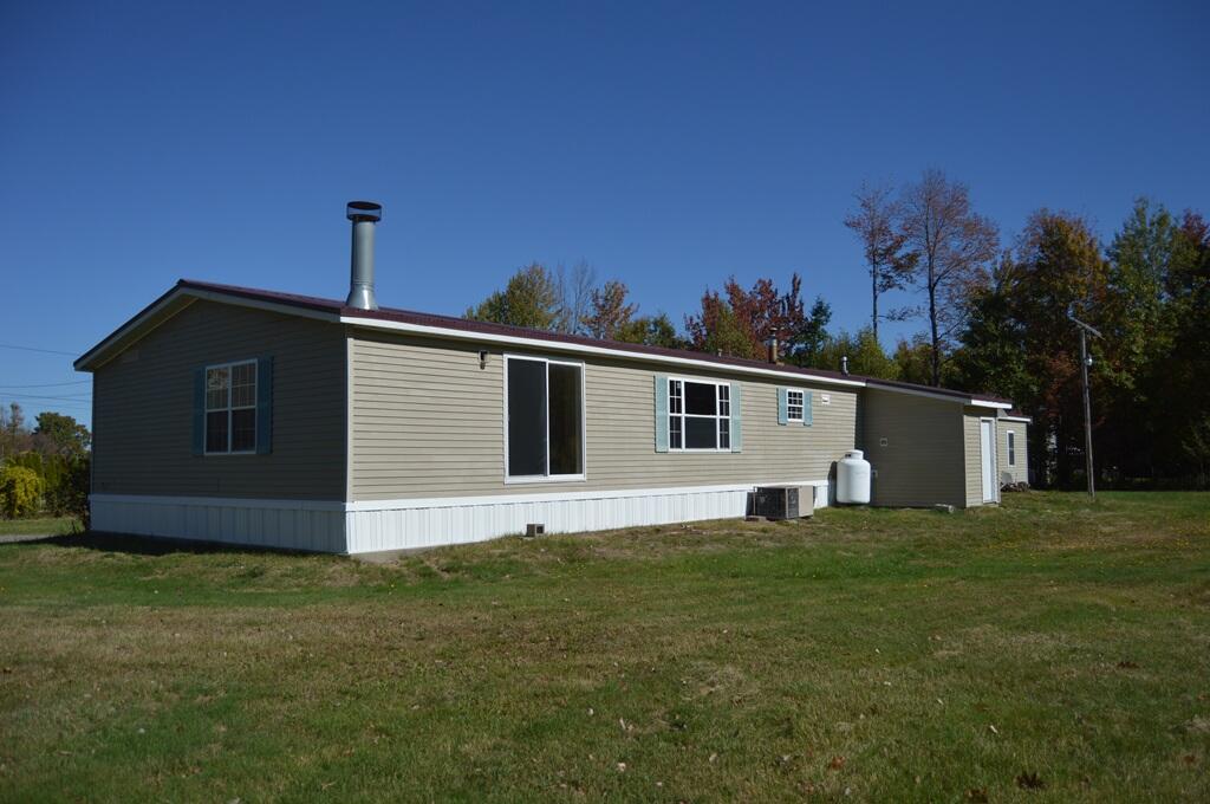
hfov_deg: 67.4
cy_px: 402
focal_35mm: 27
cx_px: 605
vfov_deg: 47.8
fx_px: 906
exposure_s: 1/2500
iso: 100
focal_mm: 18
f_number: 3.5
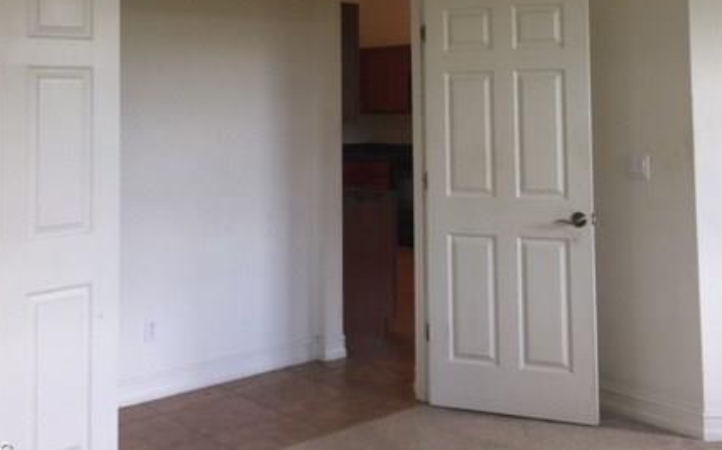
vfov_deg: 27.2
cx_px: 427
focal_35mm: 46
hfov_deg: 43.3
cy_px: 62
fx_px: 905
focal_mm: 4.15
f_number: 2.2
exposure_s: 1/15
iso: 32
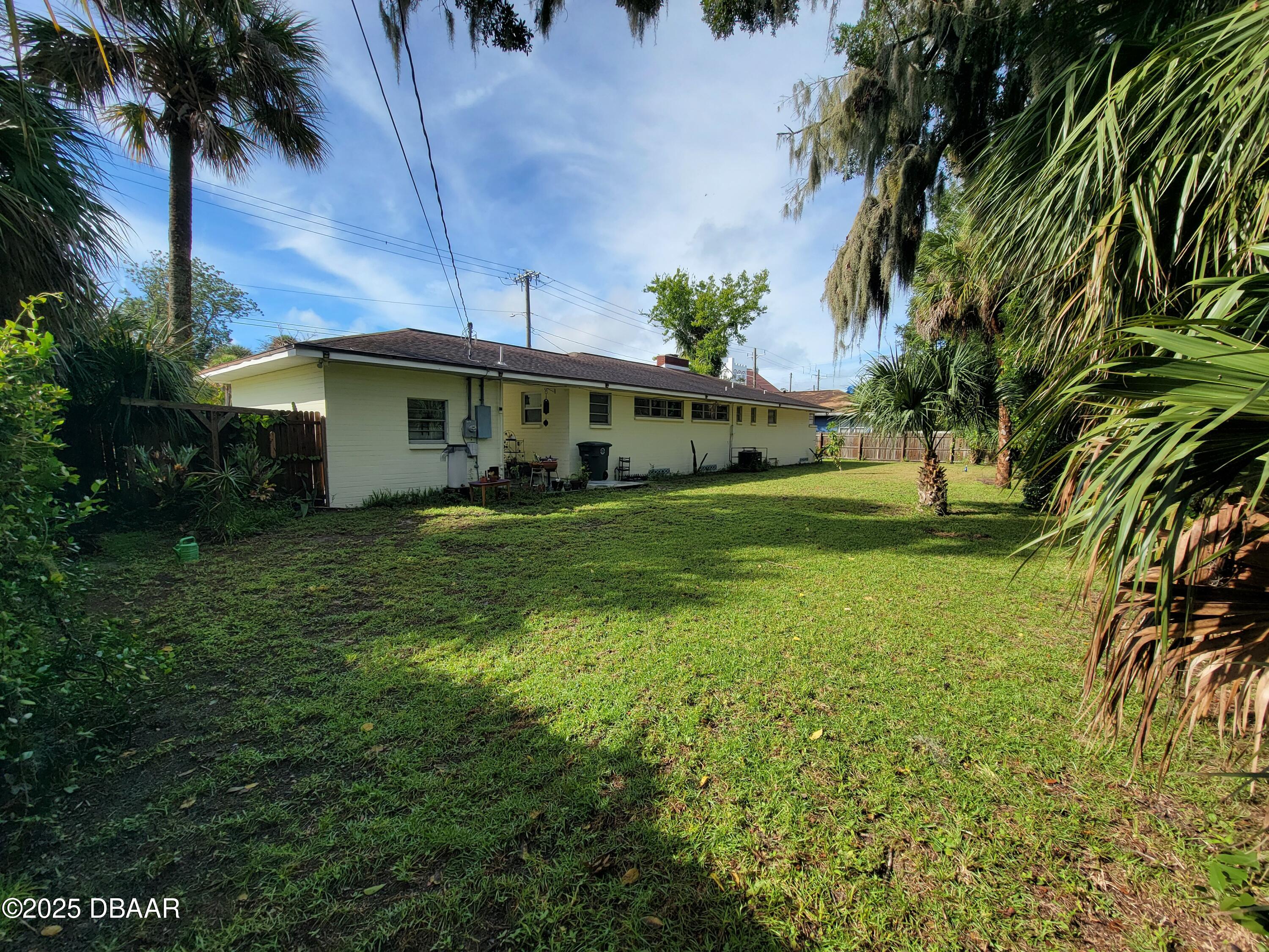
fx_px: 477
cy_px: 476
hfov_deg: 106.2
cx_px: 634
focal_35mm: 13
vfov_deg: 89.9
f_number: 2.2
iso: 50
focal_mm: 2.2
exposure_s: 1/1129
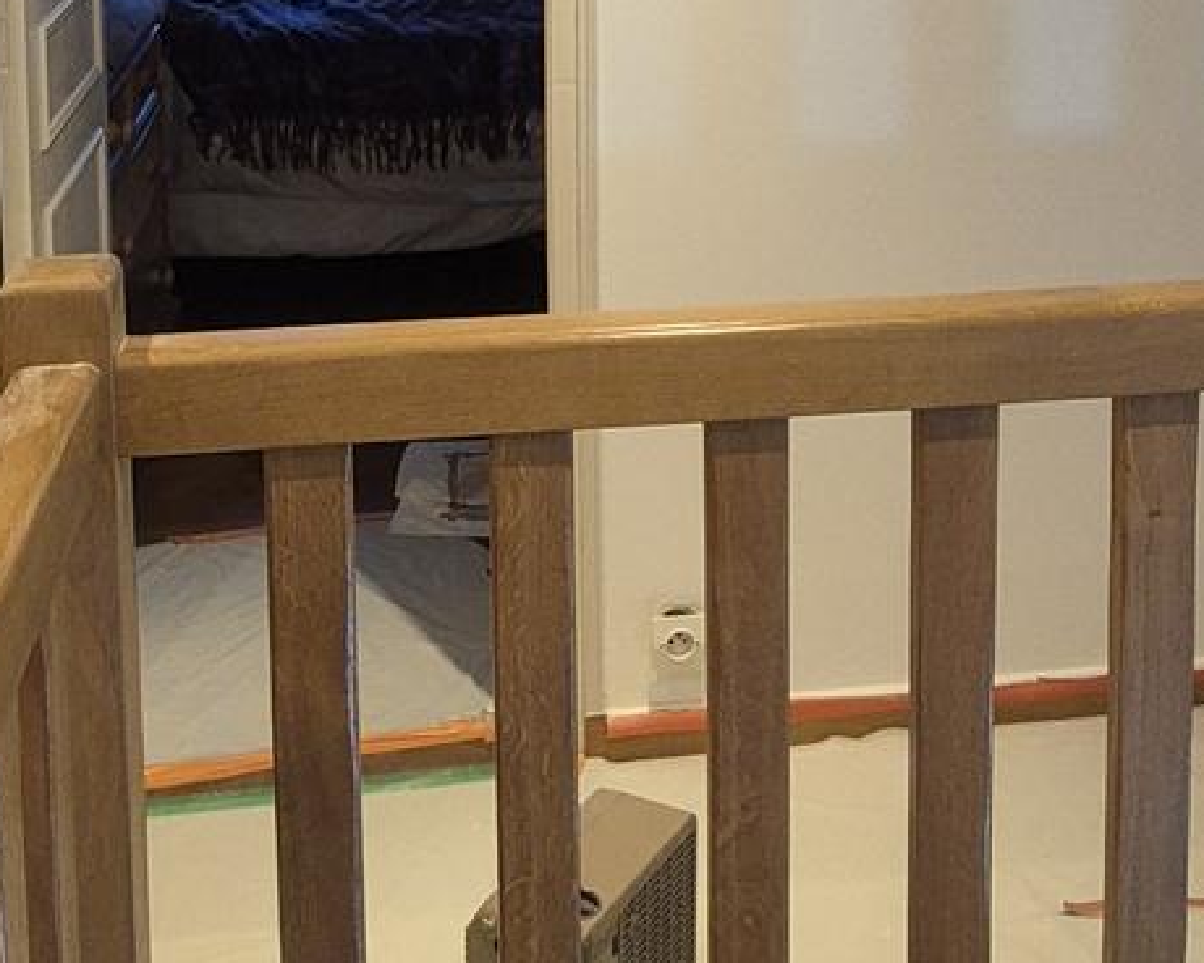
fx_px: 1889
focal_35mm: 53
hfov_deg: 35.1
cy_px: -126
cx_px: 762
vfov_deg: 26.2
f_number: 2.2
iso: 320
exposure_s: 1/50
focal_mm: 2.2
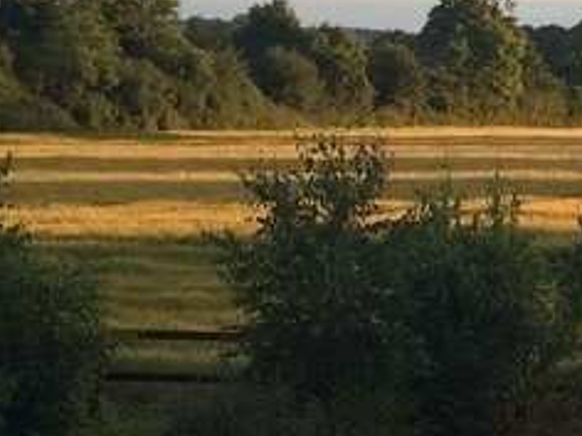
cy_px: 520
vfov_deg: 11.2
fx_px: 2186
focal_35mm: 130
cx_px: 888
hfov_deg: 14.1
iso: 32
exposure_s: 1/275
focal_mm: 4.12
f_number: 2.2
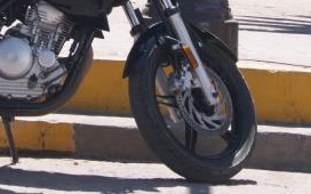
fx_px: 1949
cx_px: 29
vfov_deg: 5.6
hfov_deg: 9.1
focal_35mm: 230
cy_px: -174
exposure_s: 1/100
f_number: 11
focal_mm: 40
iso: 100
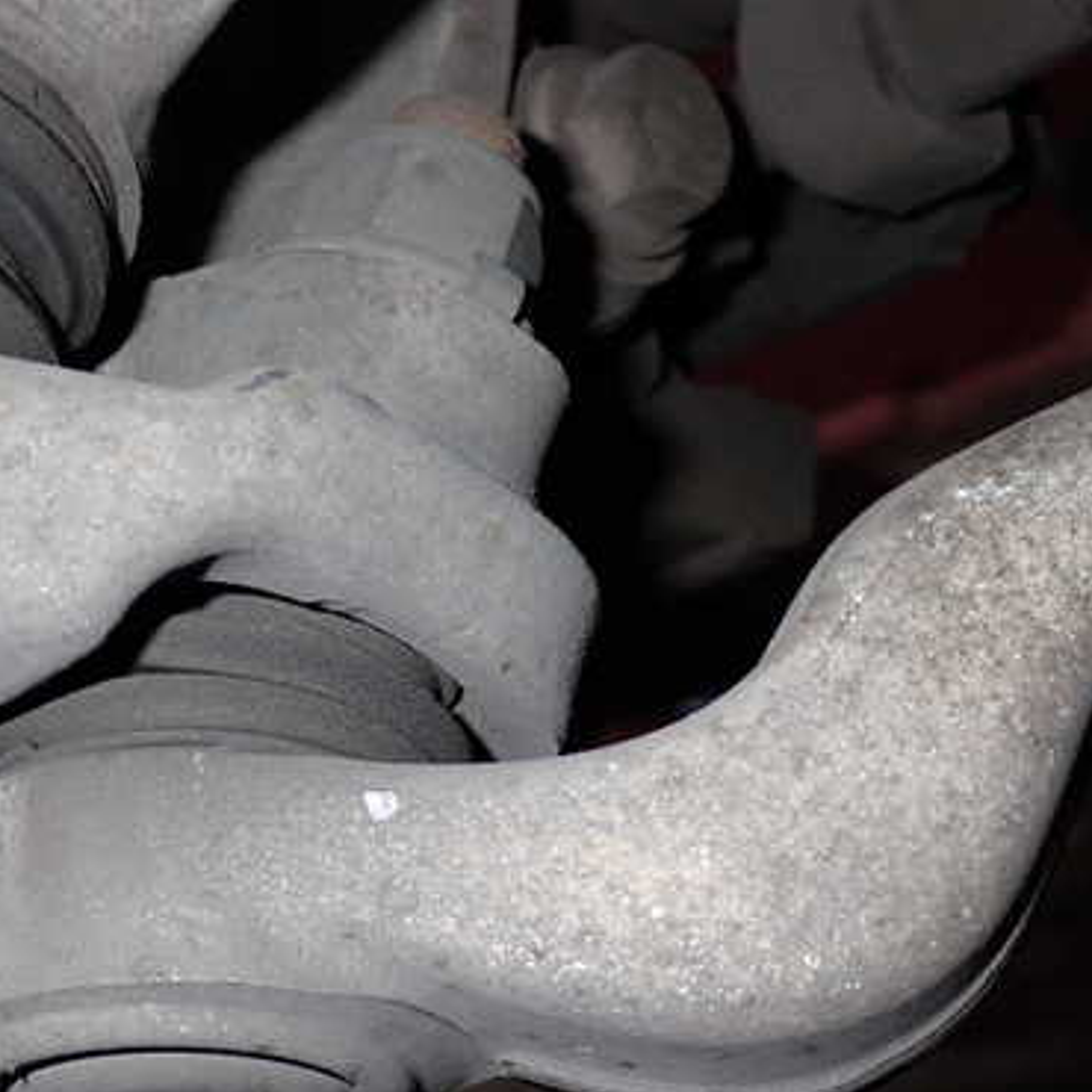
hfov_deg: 27.0
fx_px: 2248
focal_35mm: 63
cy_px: 590
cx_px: 286
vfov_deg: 27.3
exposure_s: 1/125
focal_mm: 7.84
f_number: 9
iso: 400
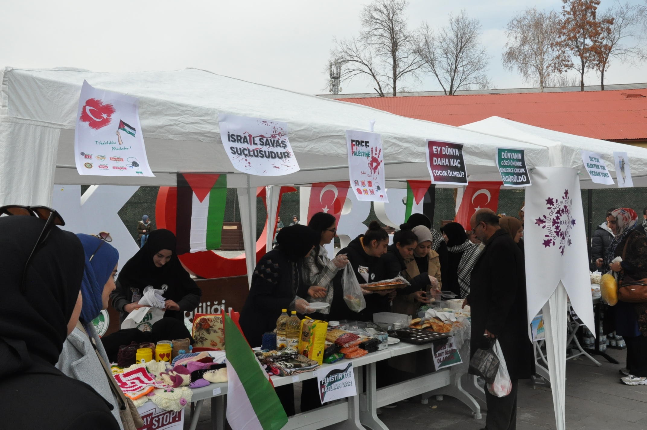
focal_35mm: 36
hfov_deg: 53.2
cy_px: 215
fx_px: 646
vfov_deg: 36.8
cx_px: 324
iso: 1250
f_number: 13
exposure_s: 1/640
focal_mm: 24
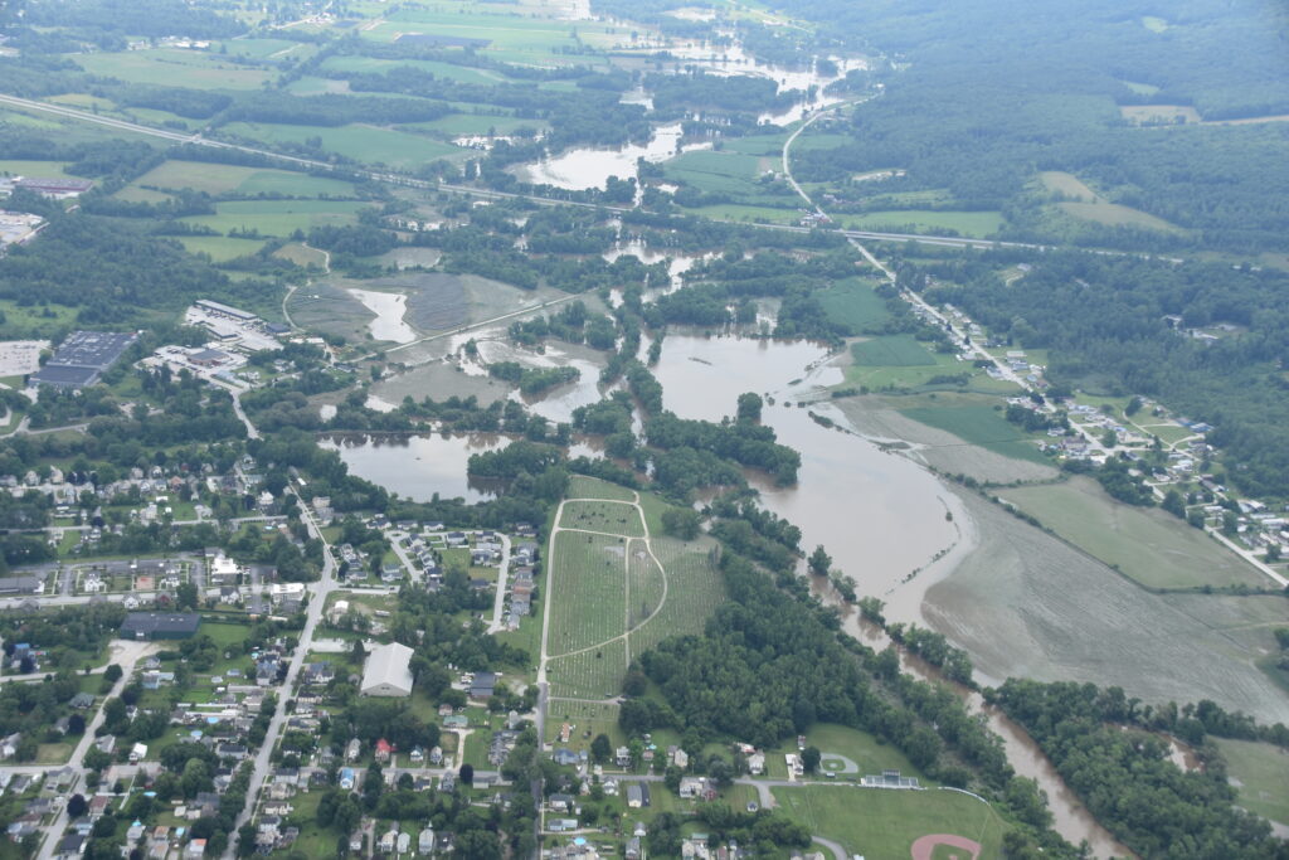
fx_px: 1826
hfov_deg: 38.9
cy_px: 430
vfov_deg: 26.5
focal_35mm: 51
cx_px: 644
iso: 125
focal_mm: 34
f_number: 8
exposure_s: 1/250
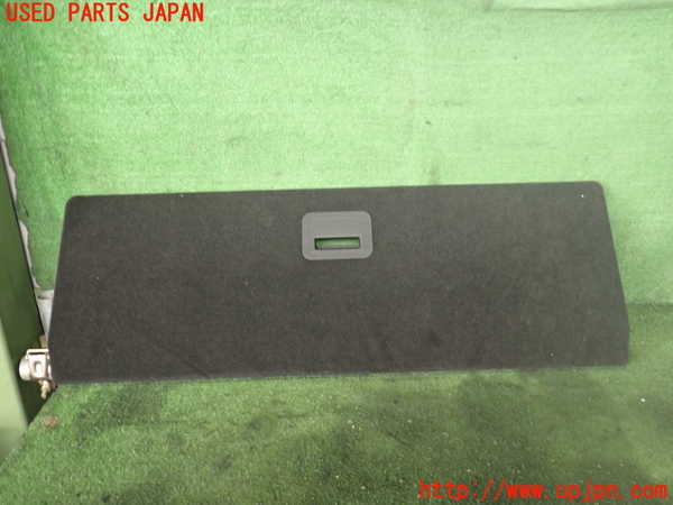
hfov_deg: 60.0
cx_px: 336
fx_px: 583
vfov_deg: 46.8
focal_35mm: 30
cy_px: 252
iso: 320
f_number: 2.3
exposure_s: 1/30
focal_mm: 5.4
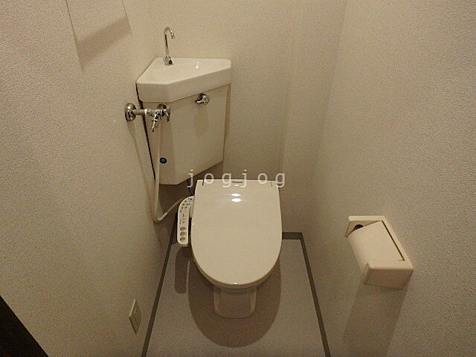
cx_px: 238
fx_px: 289
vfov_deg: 63.4
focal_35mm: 21
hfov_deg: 79.0
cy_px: 178
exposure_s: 1/30
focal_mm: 3.7
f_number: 3.5
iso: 400
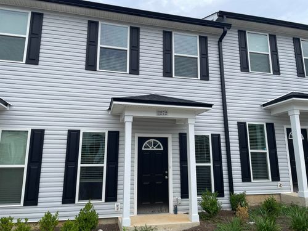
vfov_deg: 53.1
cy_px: 116
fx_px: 231
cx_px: 154
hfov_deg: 67.3
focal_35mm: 26
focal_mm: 4.2
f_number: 1.6
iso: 32
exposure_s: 1/2020
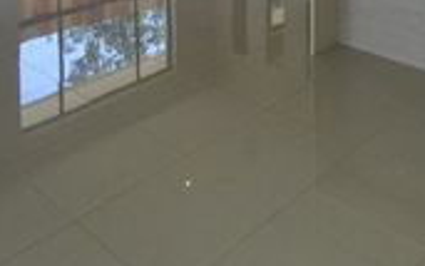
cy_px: 6
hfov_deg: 46.4
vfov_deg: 28.8
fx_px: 487
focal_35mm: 42
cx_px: 283
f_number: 6.7
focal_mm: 10
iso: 200
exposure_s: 1/125
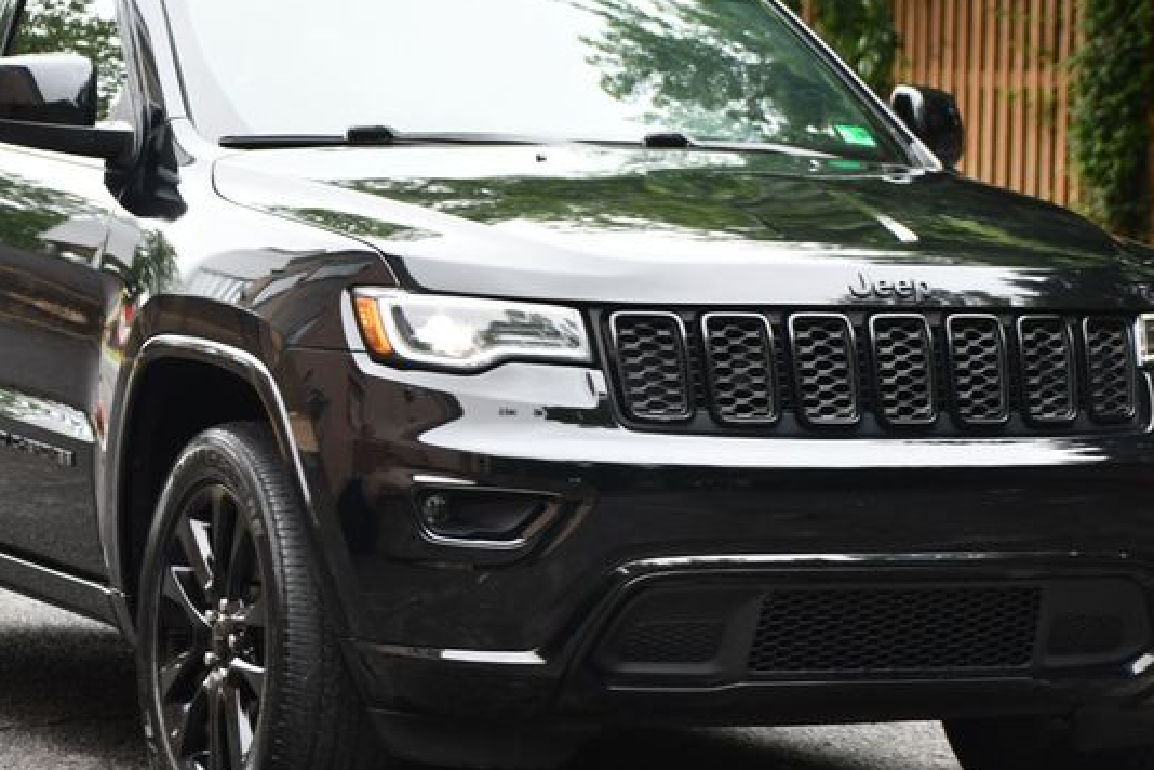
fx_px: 4872
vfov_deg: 9.0
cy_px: 413
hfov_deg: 13.5
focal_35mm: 152
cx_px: 618
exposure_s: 1/250
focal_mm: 85
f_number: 4.8
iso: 560
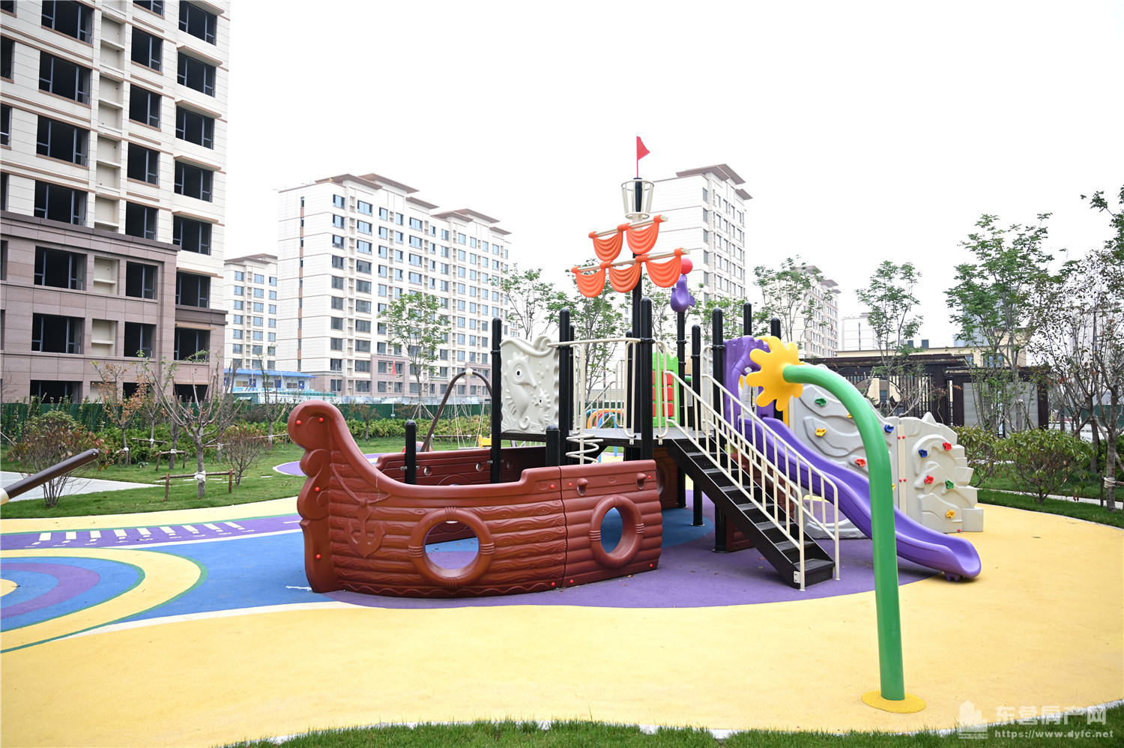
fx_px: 749
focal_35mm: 24
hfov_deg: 73.8
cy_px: 374
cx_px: 562
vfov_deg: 53.1
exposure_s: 1/100
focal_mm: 24
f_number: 4
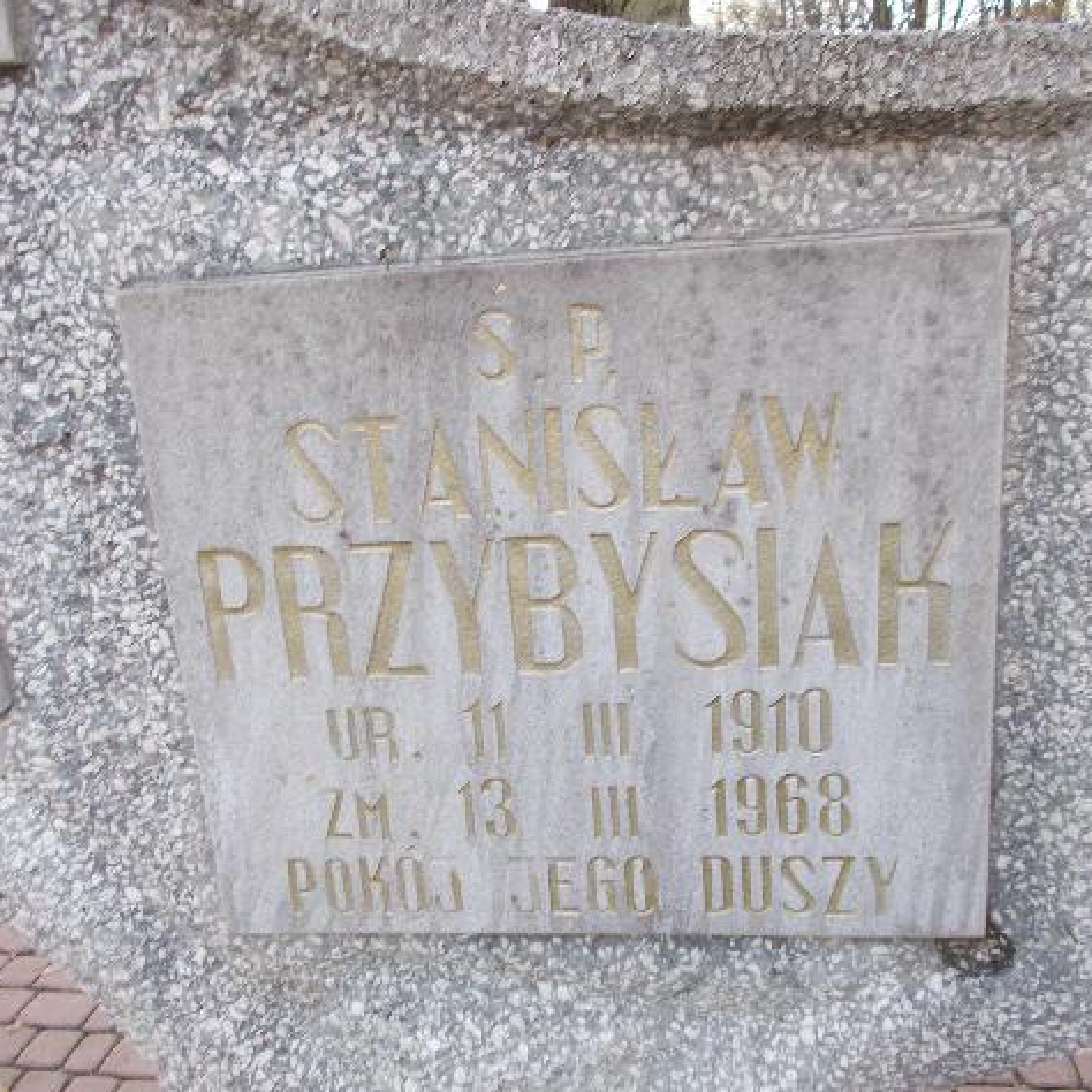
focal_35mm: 31
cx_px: 528
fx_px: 1106
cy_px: 541
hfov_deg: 52.5
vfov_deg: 52.5
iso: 80
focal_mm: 4.6
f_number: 3.2
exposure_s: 1/40
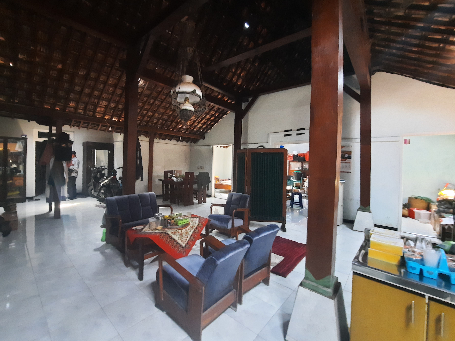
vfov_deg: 85.6
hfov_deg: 101.9
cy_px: 161
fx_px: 184
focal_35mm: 14
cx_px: 212
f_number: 2.2
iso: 500
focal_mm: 1.74
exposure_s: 1/20
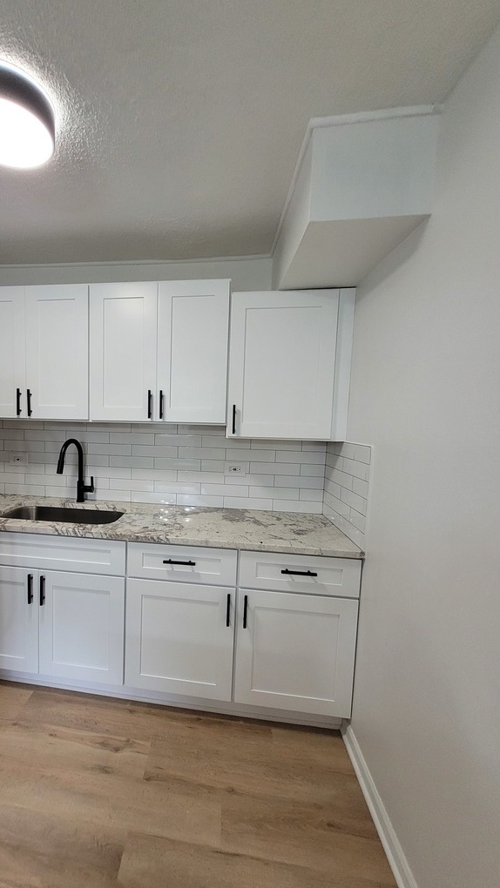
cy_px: 450
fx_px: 353
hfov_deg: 68.3
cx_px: 160
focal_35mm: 15
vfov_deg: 103.0
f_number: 2.2
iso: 250
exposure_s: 1/60
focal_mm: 1.74
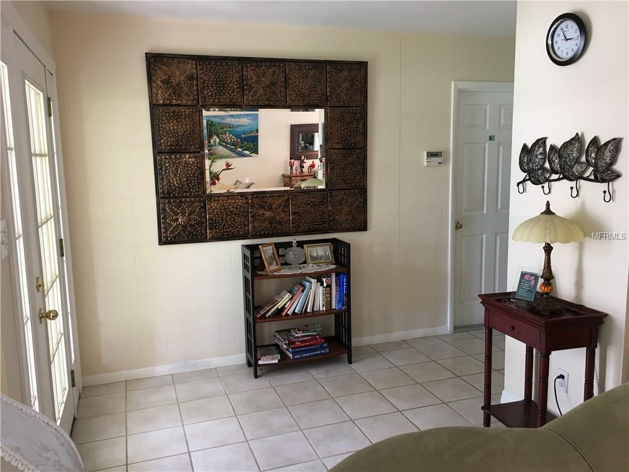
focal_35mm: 29
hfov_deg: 61.7
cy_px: 236
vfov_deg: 48.2
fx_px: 527
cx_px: 314
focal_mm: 4.15
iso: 32
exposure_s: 1/15
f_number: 2.2
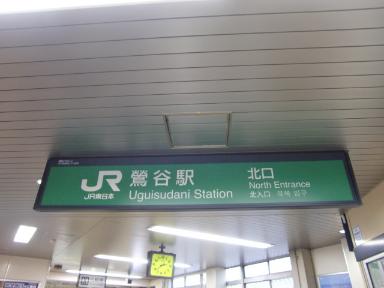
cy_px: 144
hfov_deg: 63.4
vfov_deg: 49.7
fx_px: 311
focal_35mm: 28
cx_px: 192
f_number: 2.6
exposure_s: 1/60
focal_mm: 4.9
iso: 320
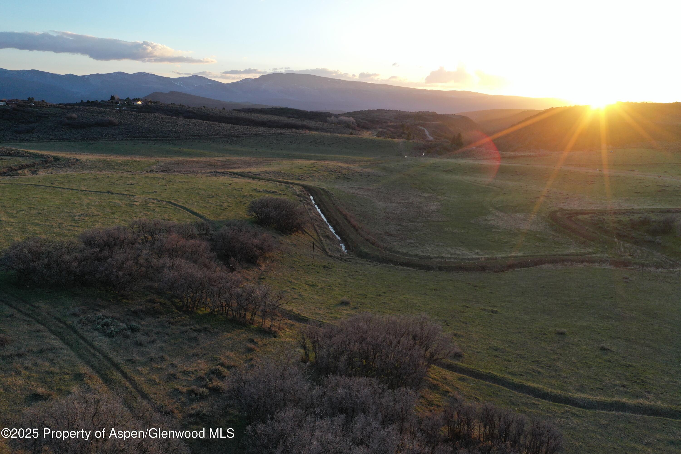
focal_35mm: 28
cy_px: 227
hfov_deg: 65.5
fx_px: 530
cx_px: 340
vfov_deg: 46.4
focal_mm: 10.26
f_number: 4.5
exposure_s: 1/120
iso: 100
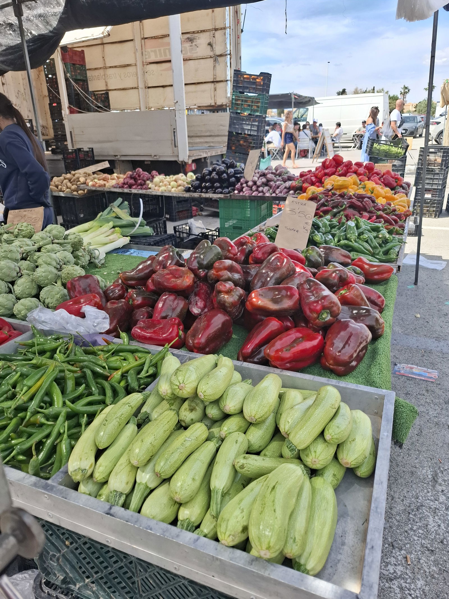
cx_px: 224
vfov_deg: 73.9
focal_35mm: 23
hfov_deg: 58.9
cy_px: 300
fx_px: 398
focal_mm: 5.54
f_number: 1.8
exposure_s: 1/903
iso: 50
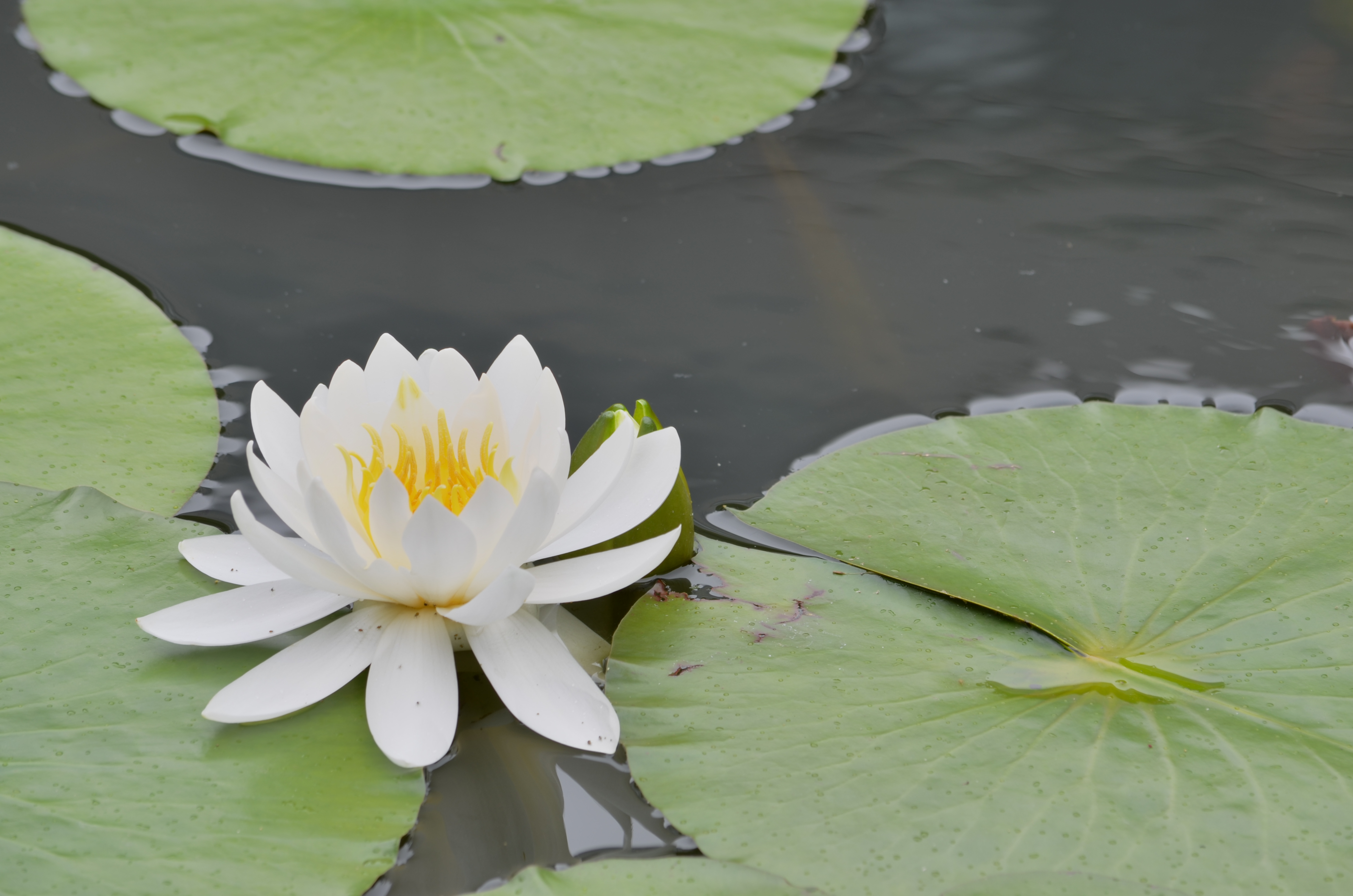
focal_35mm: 300
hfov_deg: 6.9
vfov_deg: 4.6
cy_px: 448
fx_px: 11252
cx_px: 676
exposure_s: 1/100
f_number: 8
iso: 100
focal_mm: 200
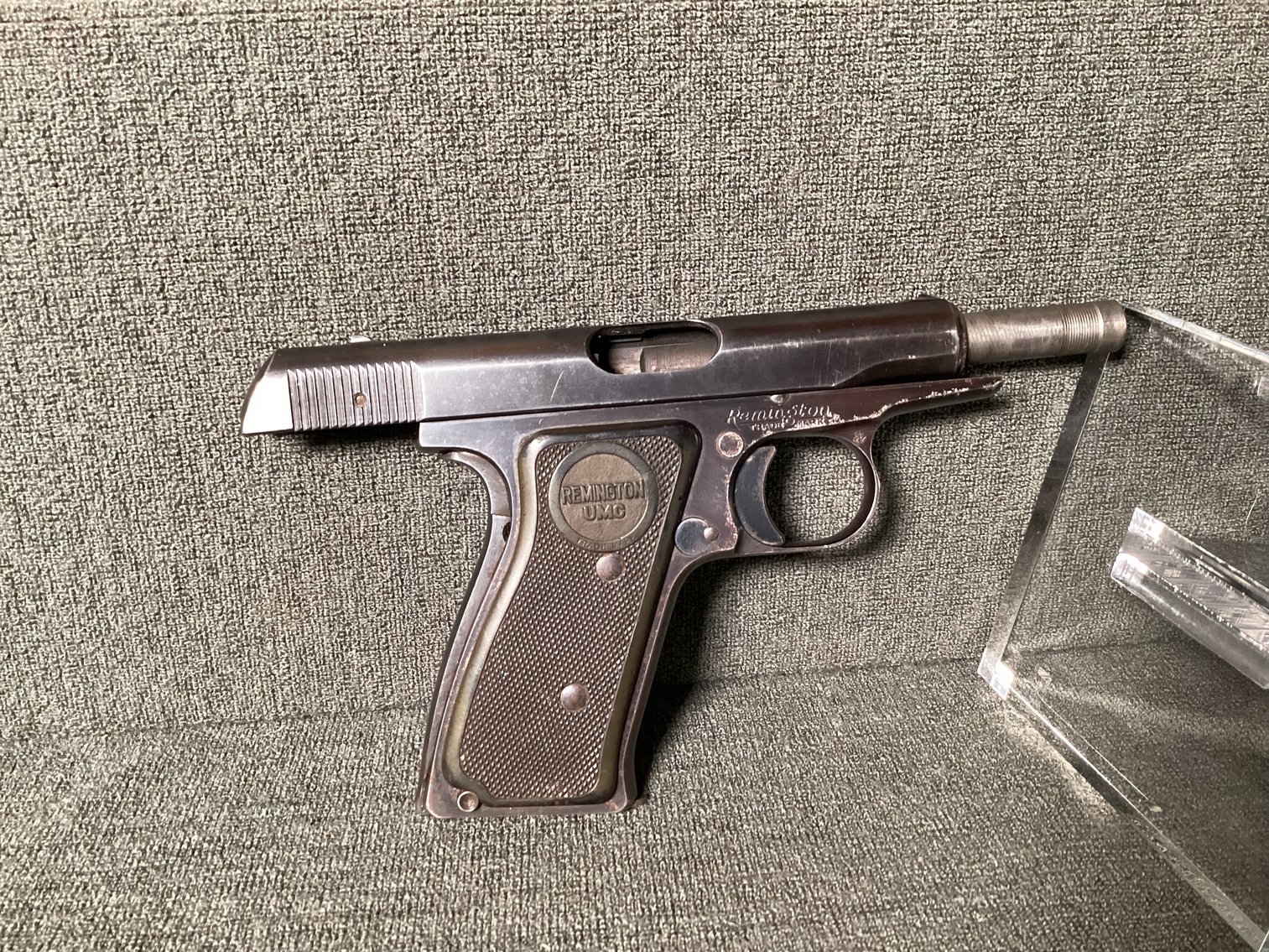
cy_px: 476
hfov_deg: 58.3
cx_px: 634
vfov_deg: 45.4
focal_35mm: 31
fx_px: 1137
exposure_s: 1/33
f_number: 2.4
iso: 320
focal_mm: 3.3
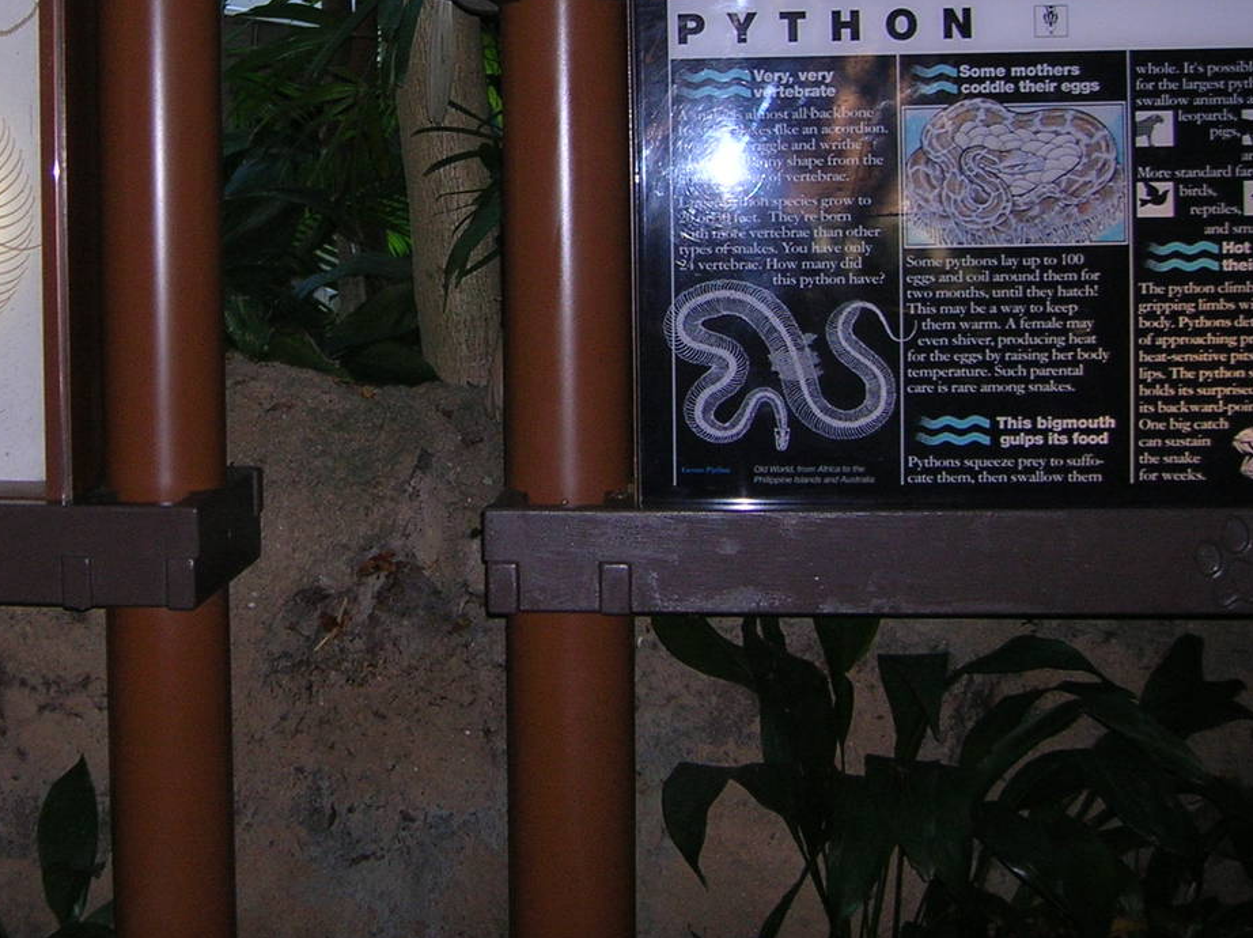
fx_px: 2134
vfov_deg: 24.4
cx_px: 334
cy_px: 190
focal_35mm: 59
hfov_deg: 32.2
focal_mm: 5.7
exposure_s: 1/60.1
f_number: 2.9
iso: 70
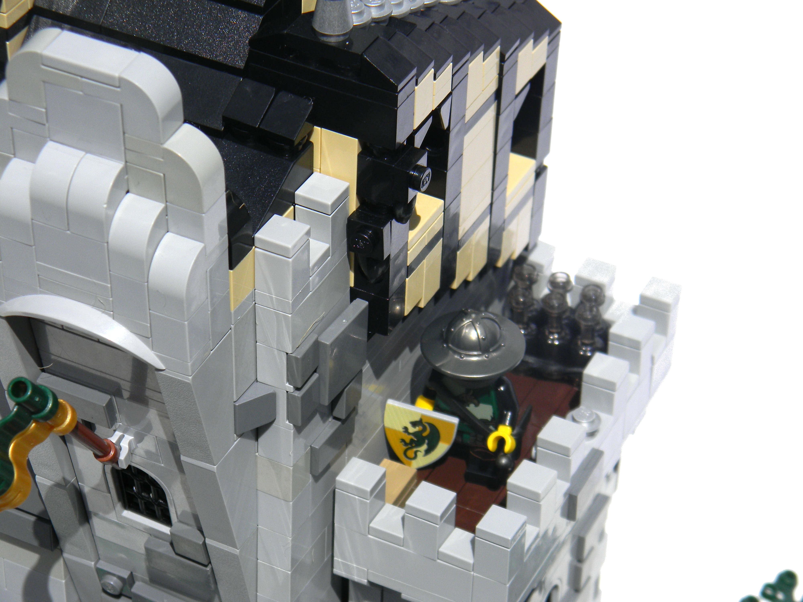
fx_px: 2436
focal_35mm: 105
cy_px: 301
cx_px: 402
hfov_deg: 18.7
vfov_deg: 14.1
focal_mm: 19
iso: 80
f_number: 9.4
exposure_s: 1/383
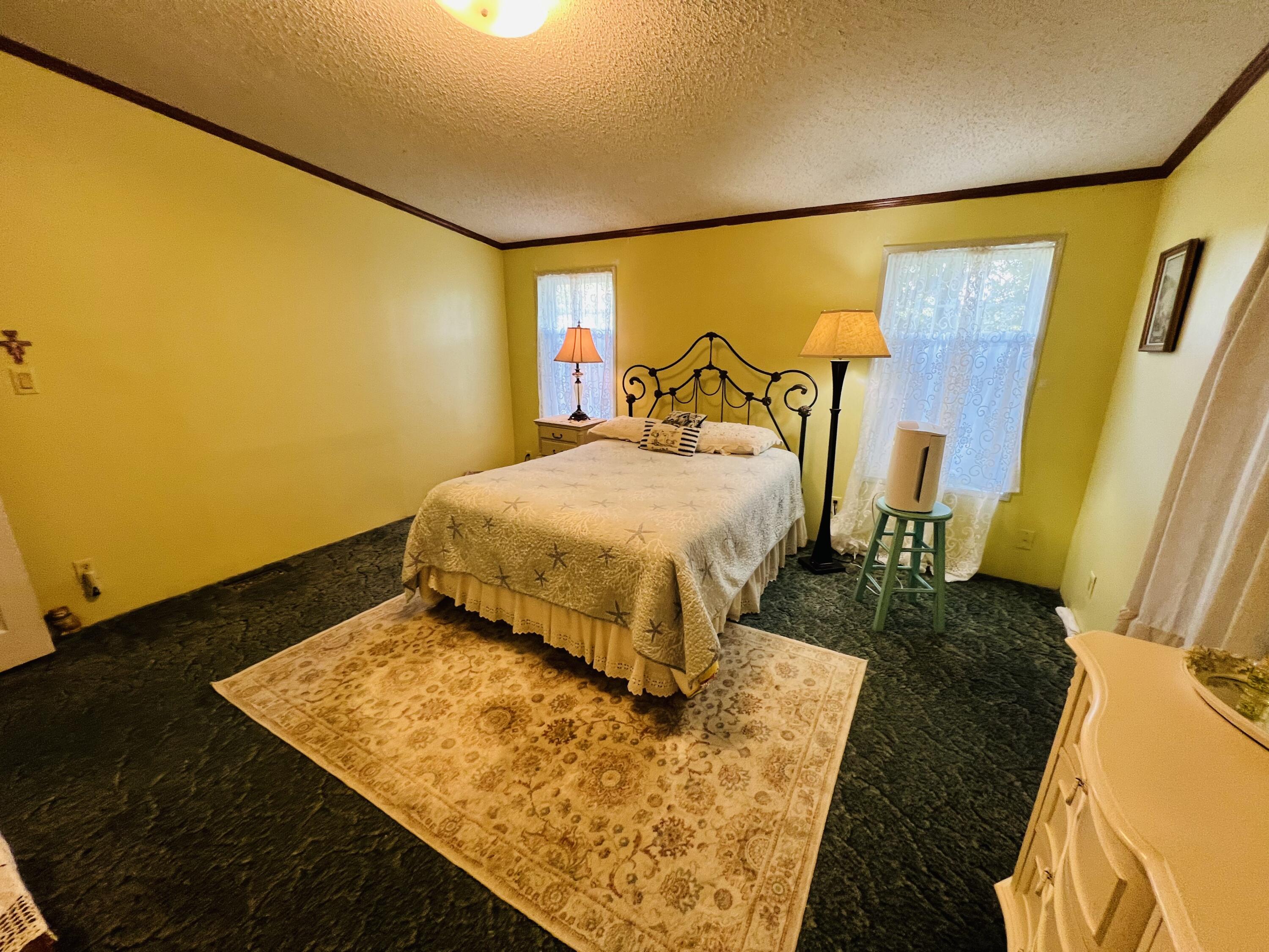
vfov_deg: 89.9
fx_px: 477
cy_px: 476
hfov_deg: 106.2
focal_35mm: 13
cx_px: 634
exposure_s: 1/60
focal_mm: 1.57
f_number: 1.8
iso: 160
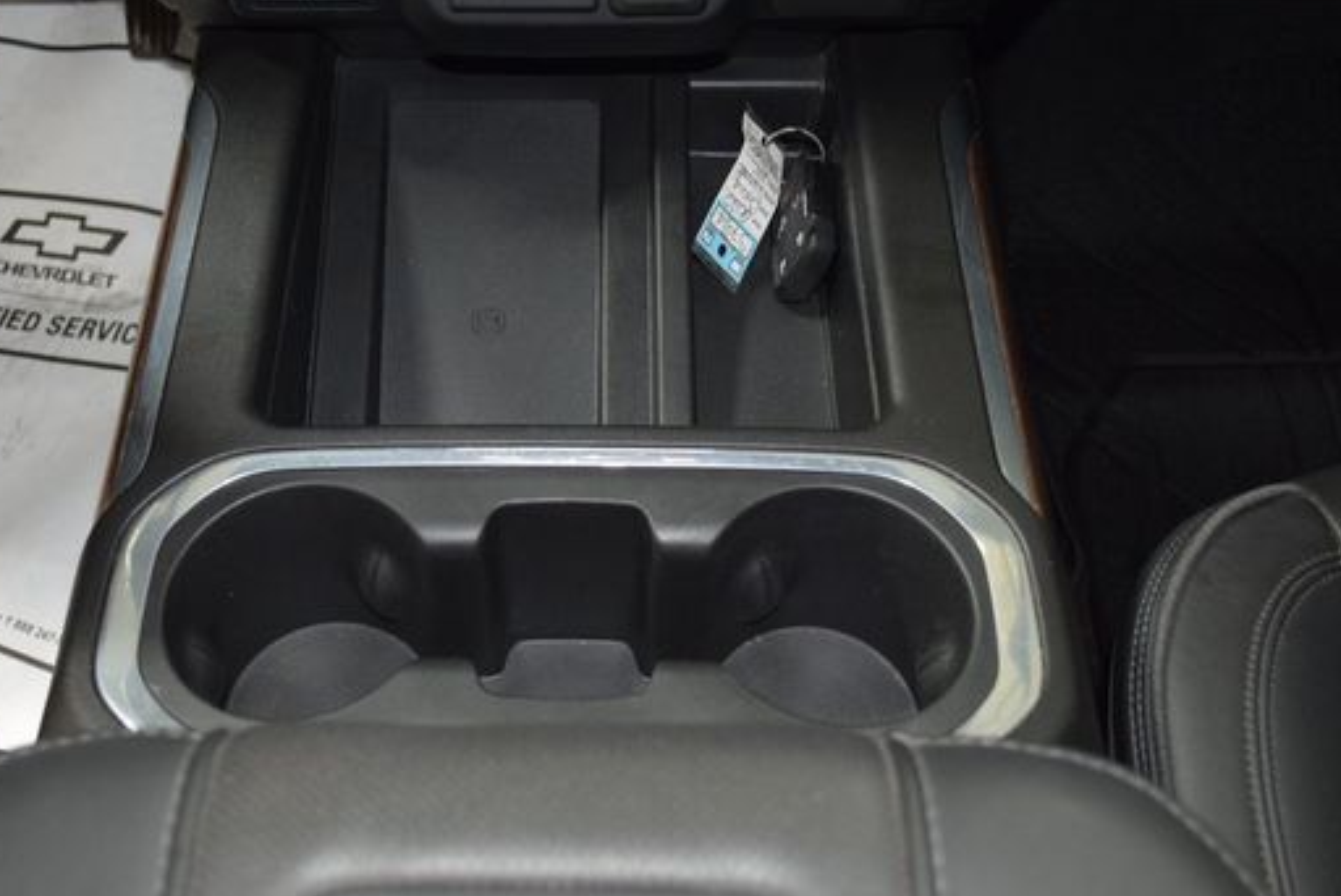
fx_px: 1677
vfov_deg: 29.8
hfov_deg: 43.4
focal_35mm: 45
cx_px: 547
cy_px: 365
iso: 1400
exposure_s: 1/30
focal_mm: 24
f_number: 4
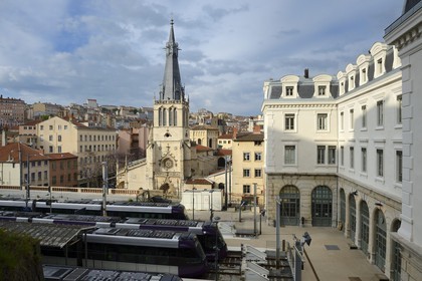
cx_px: 211
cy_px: 140
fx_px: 281
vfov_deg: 53.1
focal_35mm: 24
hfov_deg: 73.7
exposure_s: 1/200
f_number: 13
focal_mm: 24
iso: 200
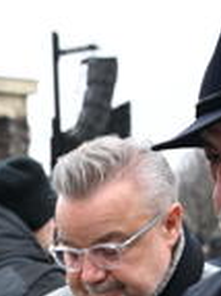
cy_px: 443
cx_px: -58
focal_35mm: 137
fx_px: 1171
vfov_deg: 13.5
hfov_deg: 10.6
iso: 3200
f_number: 4
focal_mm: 29.5
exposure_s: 1/1000
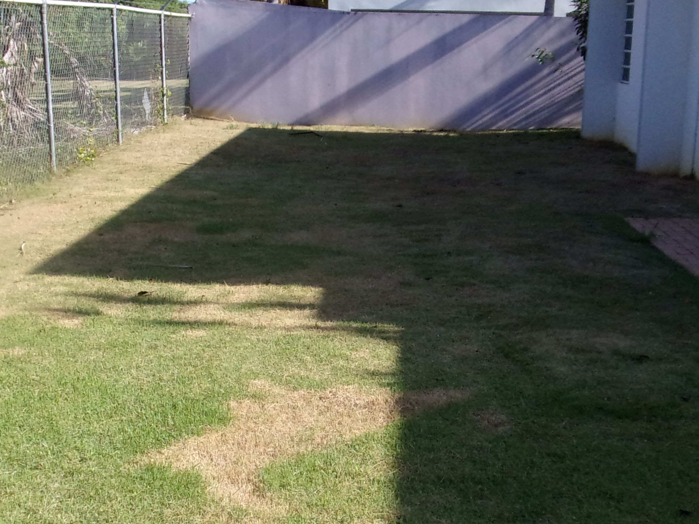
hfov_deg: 33.7
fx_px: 1151
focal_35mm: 57
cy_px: 315
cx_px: 410
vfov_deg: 25.6
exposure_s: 1/140
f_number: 10.8
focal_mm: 5.1
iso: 200
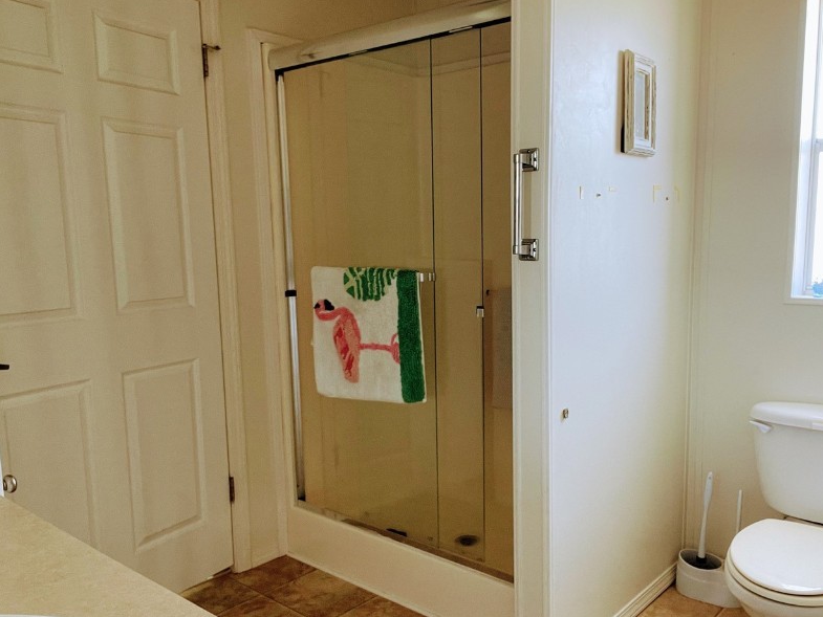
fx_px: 713
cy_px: 333
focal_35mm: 30
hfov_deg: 59.7
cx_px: 469
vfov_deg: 46.8
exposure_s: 1/60
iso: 100
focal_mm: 2.71
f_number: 2.2
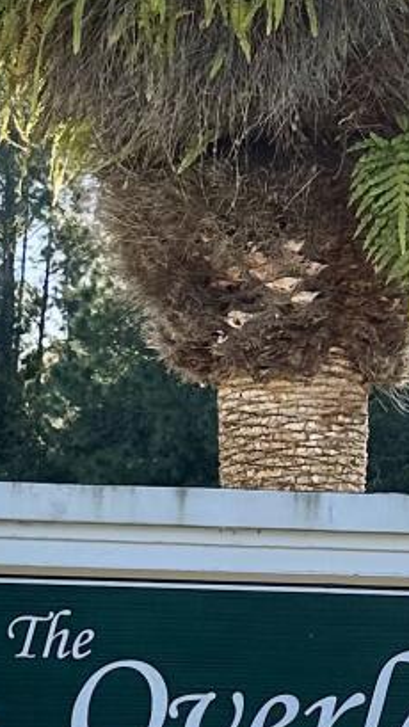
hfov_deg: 9.5
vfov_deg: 16.7
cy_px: 455
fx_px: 2468
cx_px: 258
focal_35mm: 128
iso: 80
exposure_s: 1/1779
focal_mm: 6.86
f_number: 1.78
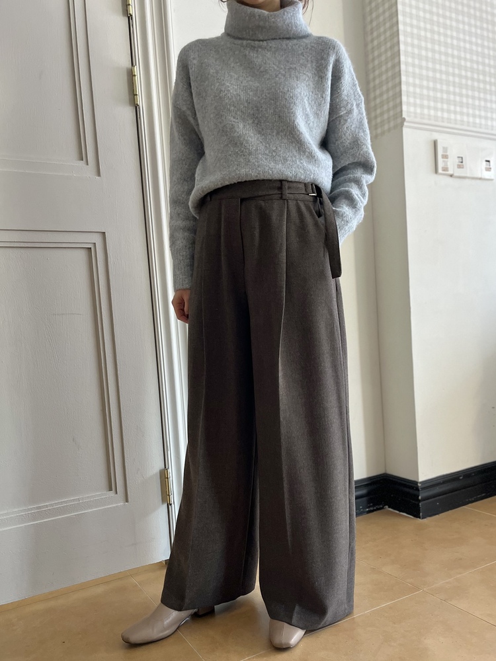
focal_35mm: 26
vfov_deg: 67.3
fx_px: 497
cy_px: 330
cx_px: 248
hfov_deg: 53.1
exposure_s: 1/60
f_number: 1.6
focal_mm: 5.1
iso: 250
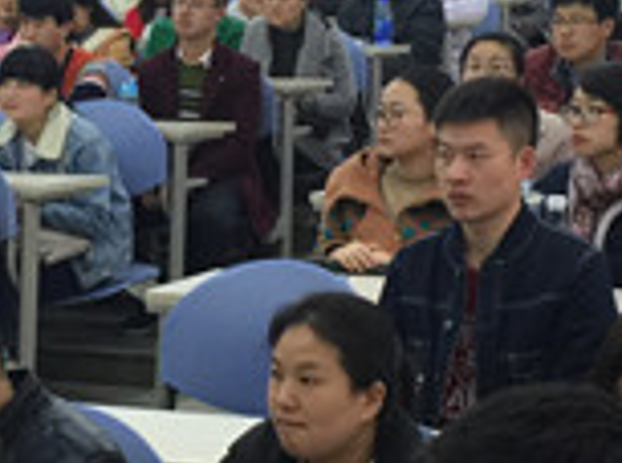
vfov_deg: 12.9
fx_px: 2044
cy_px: 150
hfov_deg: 17.2
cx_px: 134
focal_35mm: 114
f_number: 2.2
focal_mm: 4.15
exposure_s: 1/30
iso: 50
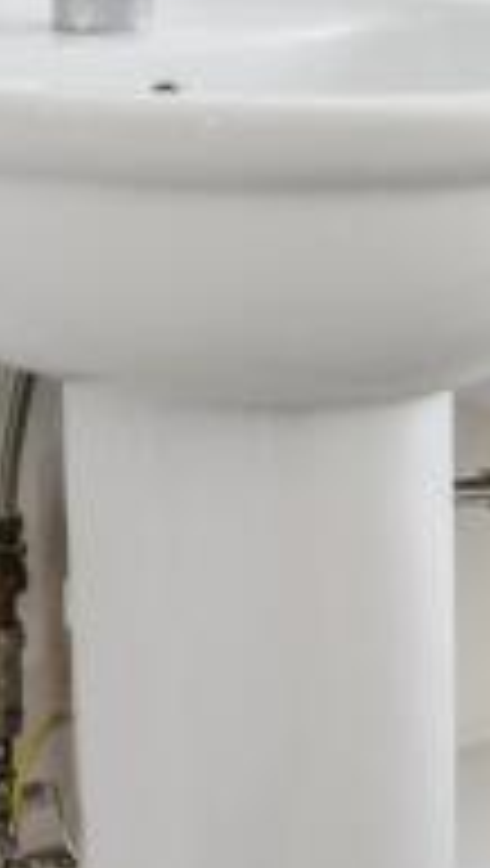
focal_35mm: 89
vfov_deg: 22.0
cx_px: -225
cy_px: -193
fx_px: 2049
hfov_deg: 13.0
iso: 640
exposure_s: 1/13
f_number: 5
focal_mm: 16
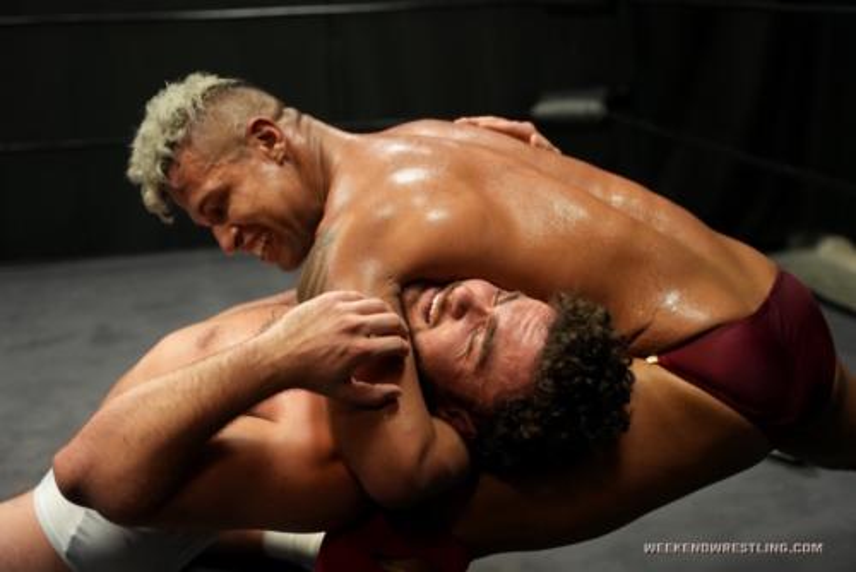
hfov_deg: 39.7
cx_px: 428
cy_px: 286
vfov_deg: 27.1
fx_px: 1187
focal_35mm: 50
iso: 3200
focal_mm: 49.9
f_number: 2.8
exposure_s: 1/125
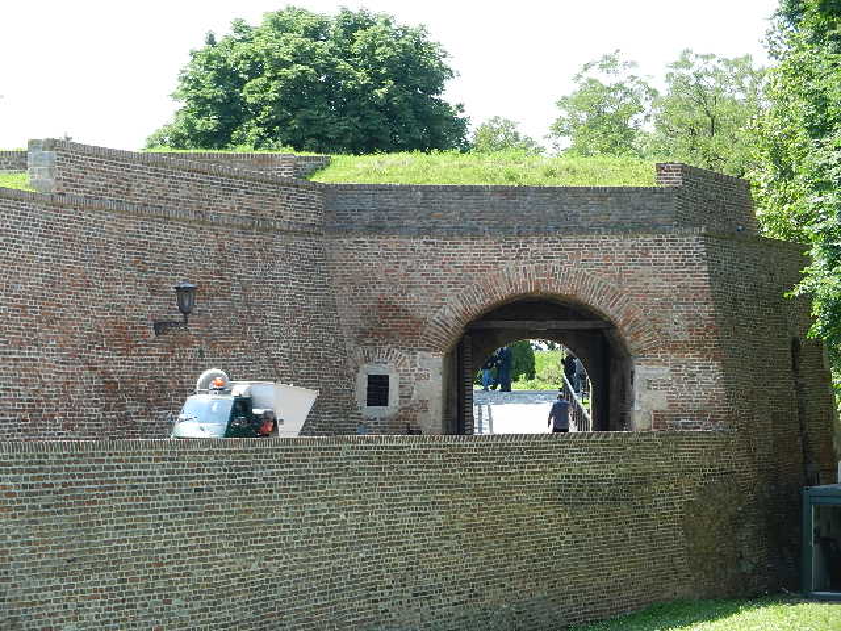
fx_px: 2575
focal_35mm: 106
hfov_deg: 18.5
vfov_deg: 14.0
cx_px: 420
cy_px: 316
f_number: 5
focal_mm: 19.1
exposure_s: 1/200
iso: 160
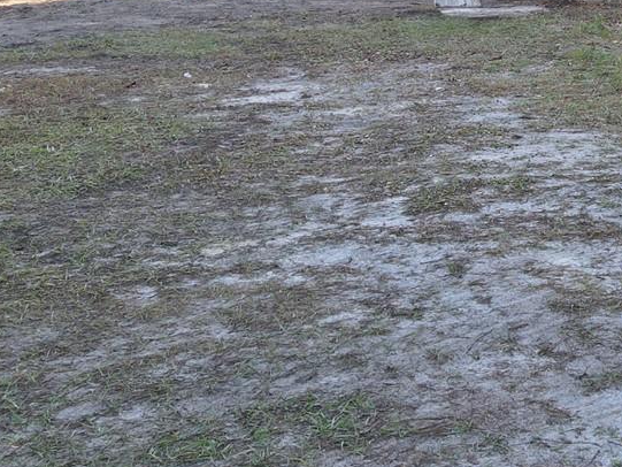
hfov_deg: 24.9
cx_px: 730
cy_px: -133
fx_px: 1276
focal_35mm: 71
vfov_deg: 19.2
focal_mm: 4.5
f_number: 2.8
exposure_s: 1/25
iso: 100
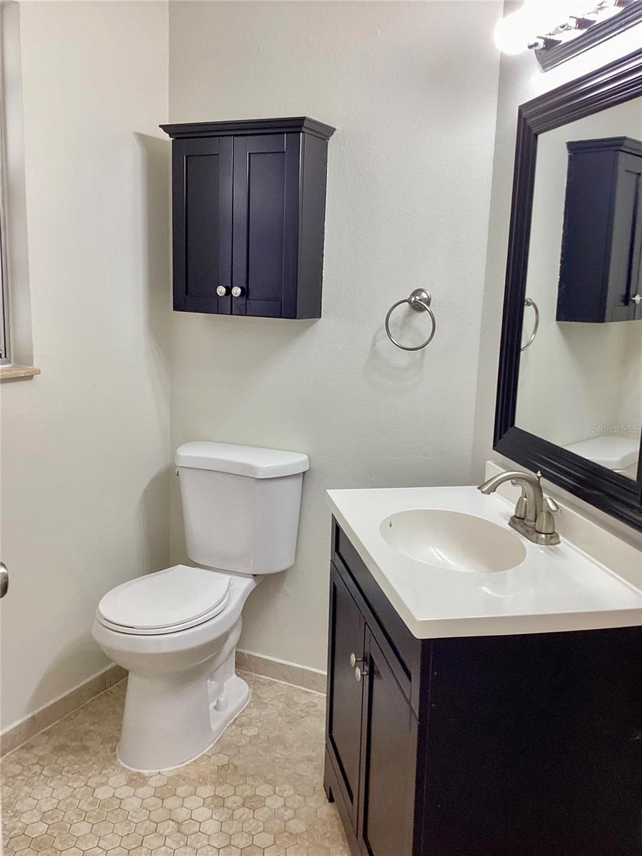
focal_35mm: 31
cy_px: 428
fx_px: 767
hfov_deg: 45.4
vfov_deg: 58.4
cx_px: 321
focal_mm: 3.3
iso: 50
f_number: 2.4
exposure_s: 1/60
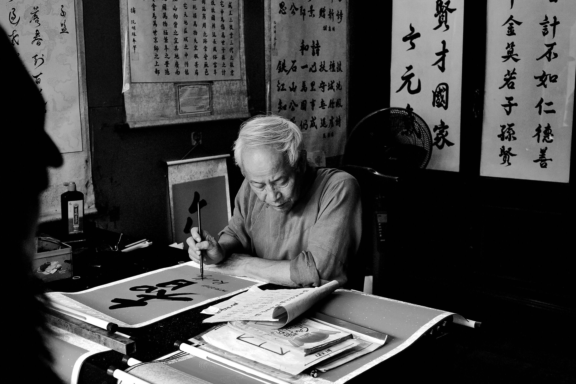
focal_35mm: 41
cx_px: 288
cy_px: 192
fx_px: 656
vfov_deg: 32.6
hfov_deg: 47.4
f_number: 4
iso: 2500
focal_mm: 27
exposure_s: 1/1000
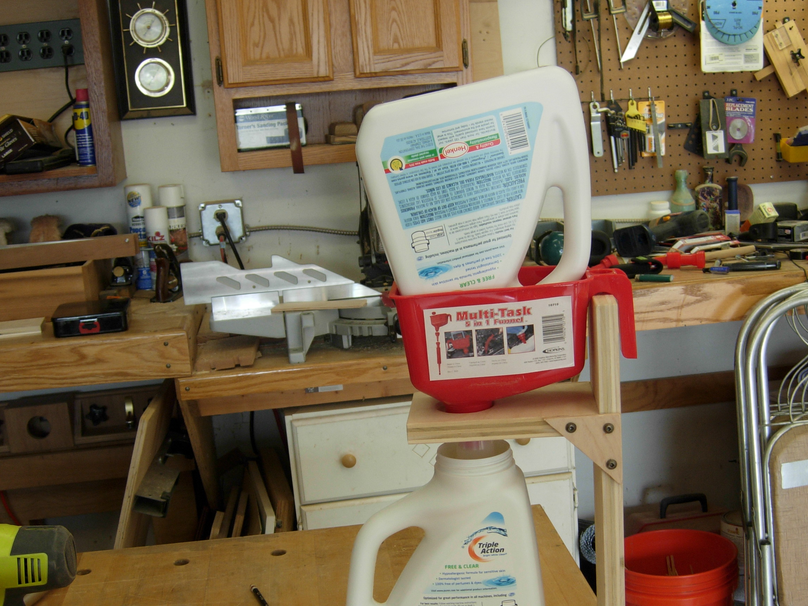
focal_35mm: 51
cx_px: 461
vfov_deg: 28.4
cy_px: 409
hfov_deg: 37.4
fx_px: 1190
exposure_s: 1/38
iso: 50
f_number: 2.7
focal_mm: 7.5
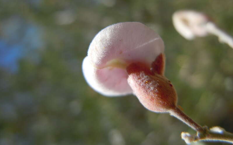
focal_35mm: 32
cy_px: 62
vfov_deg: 39.3
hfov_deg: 59.7
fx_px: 203
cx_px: 117
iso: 100
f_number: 3.5
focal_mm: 5.4
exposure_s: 1/800
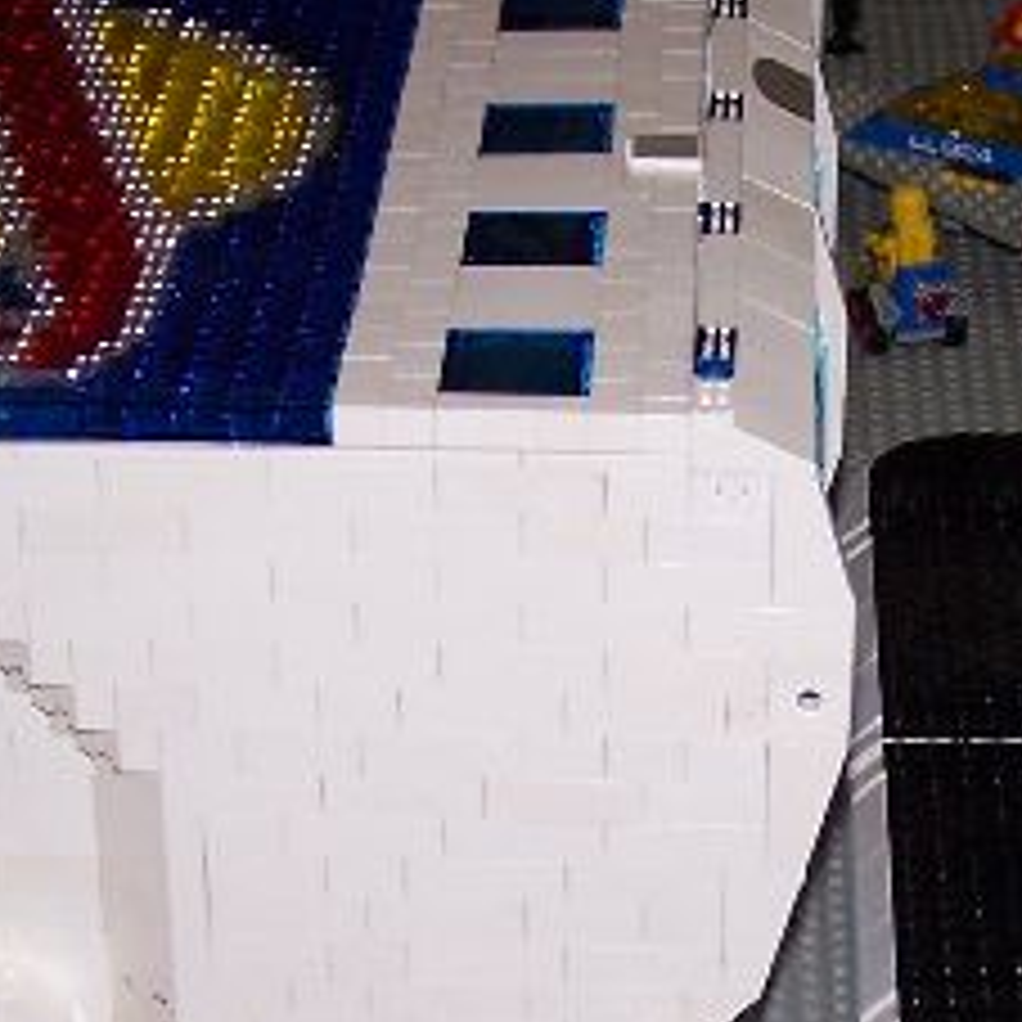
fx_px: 3908
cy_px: 824
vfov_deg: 14.8
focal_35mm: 117
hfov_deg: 14.8
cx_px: 896
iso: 140
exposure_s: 1/60
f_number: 2.8
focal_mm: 6.3
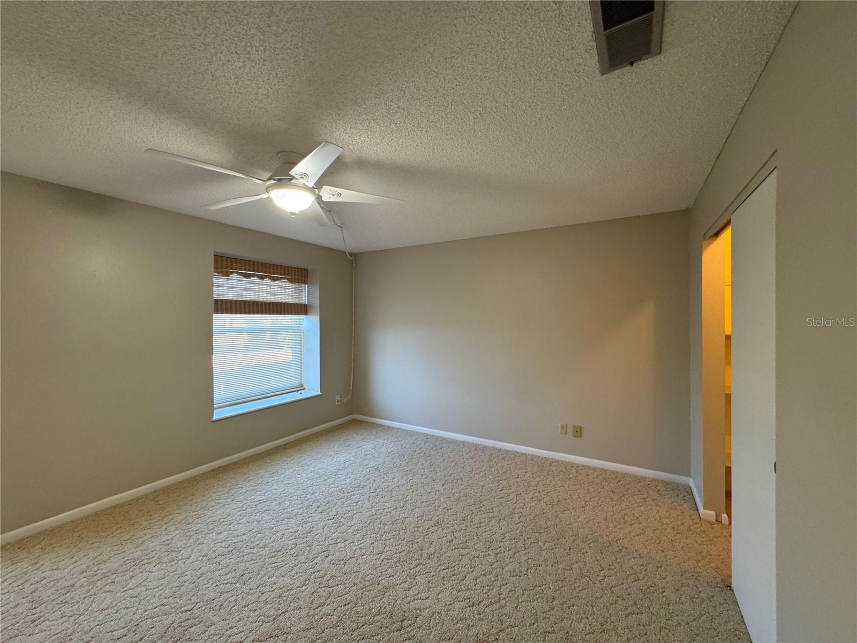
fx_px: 347
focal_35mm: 14
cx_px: 428
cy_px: 322
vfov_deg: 85.7
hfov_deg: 102.1
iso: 160
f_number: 2.2
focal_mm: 2.22
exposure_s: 1/60
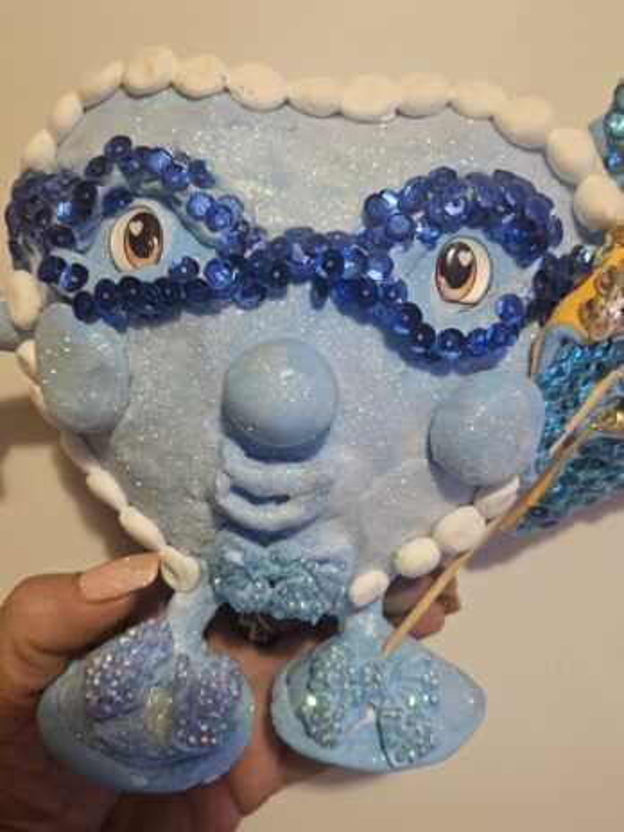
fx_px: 553
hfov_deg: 58.9
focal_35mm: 23
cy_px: 416
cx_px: 312
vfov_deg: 73.9
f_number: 1.8
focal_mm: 5.4
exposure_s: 1/30.3
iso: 250
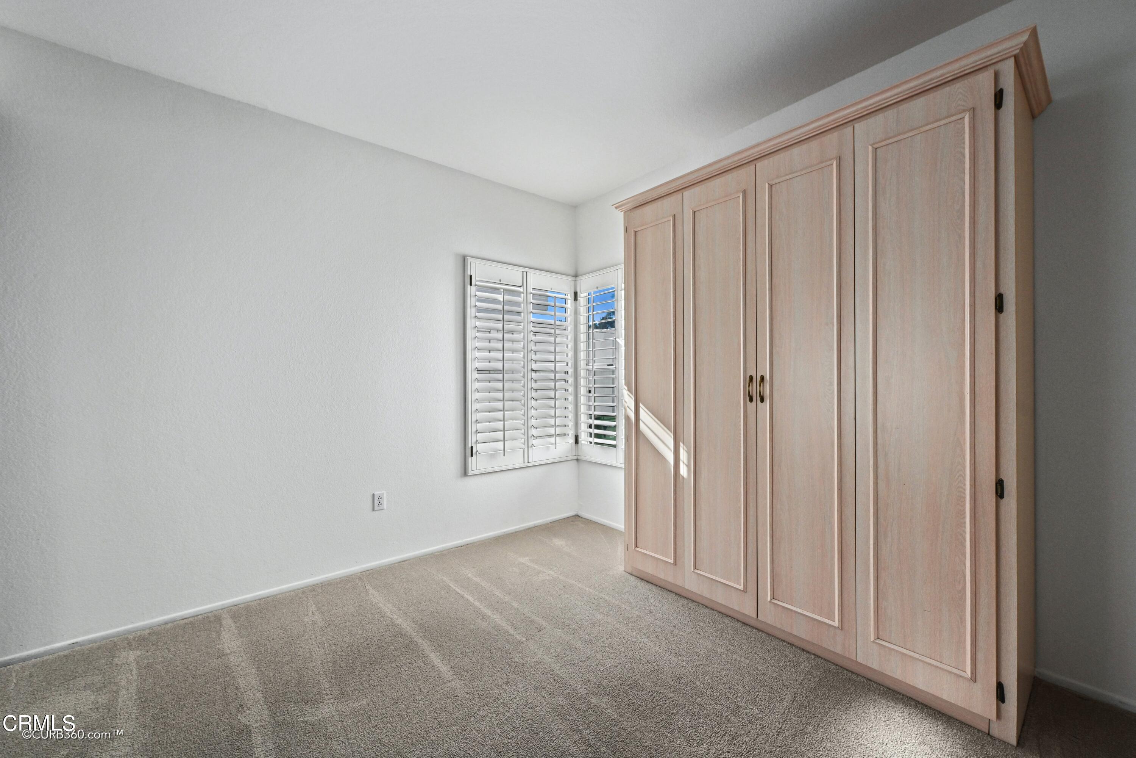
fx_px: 442
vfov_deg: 81.2
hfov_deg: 104.3
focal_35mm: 14
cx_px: 568
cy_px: 379
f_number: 6.3
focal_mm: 14
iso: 640
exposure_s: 1/125
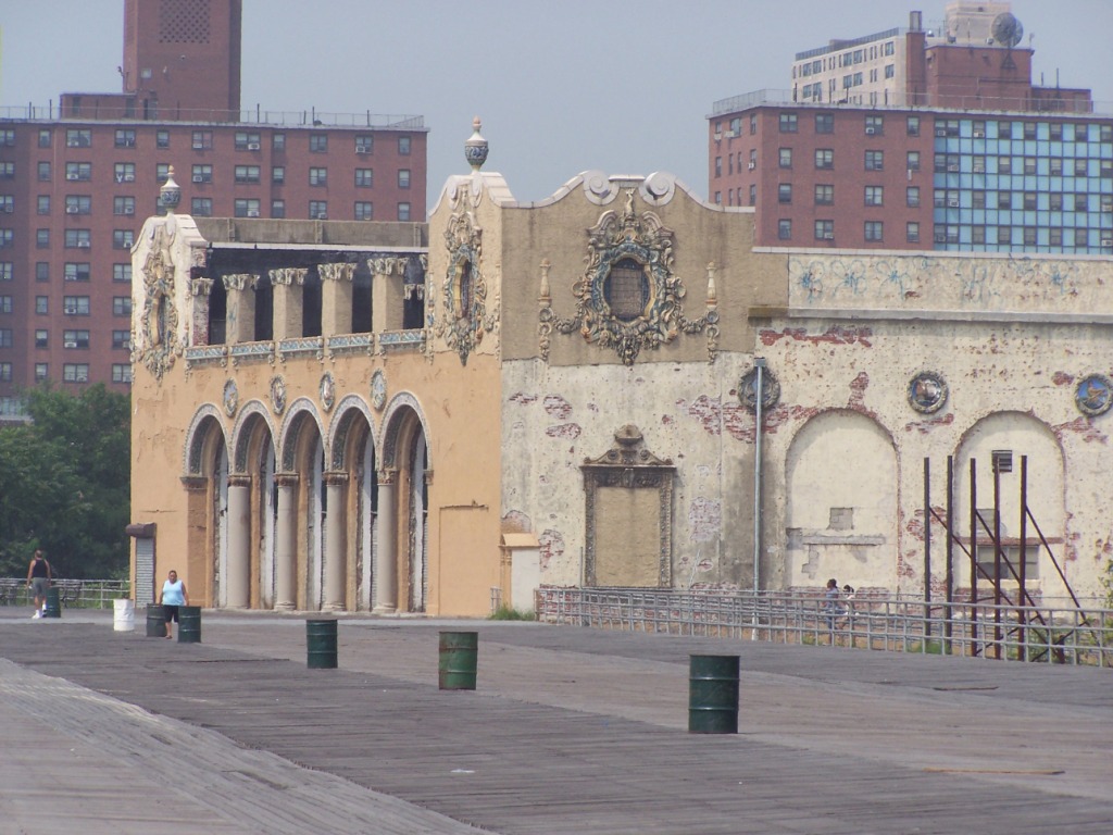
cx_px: 556
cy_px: 418
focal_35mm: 189
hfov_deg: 10.5
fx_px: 6077
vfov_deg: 7.9
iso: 80
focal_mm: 31.3
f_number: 4.5
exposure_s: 1/1000
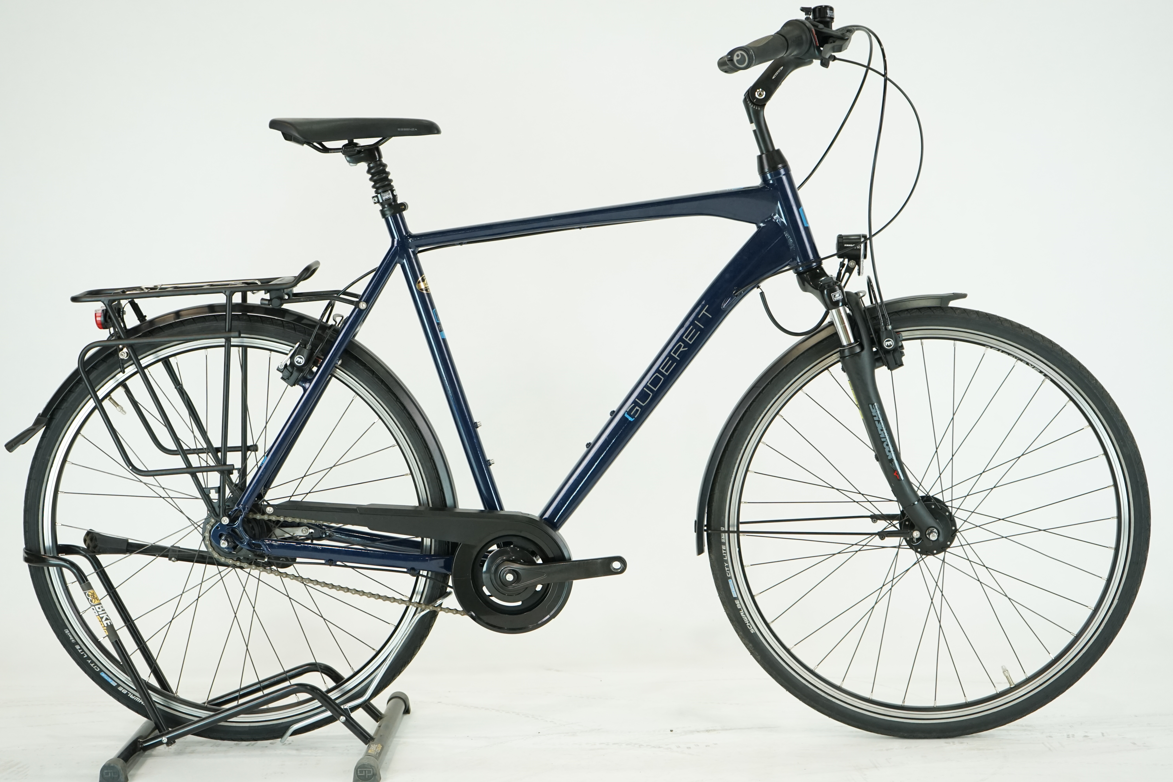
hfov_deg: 32.4
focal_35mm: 62
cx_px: 586
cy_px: 391
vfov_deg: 21.9
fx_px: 2020
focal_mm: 62
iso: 1600
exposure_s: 1/200
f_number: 5.6
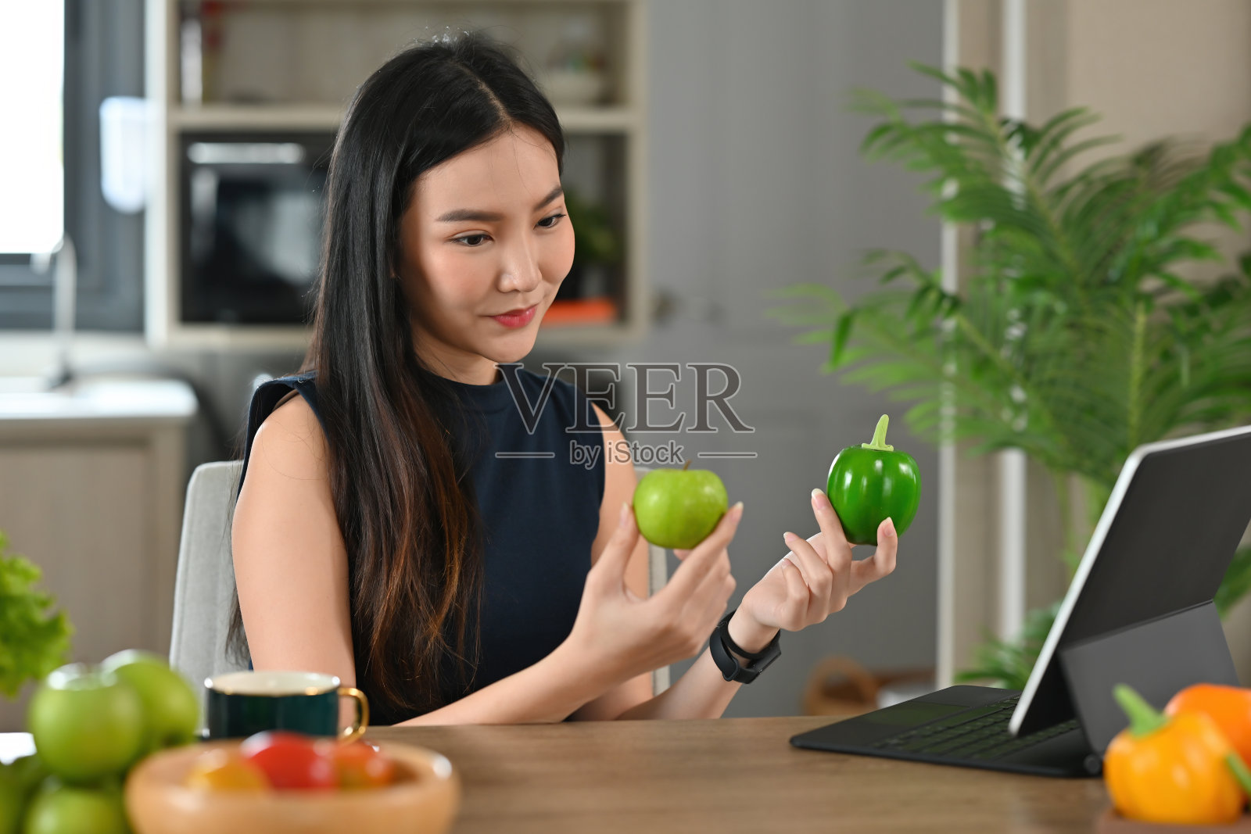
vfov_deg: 16.1
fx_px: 2954
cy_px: 417
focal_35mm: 85
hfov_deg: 23.9
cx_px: 626
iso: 320
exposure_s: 1/80
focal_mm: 85
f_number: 2.8
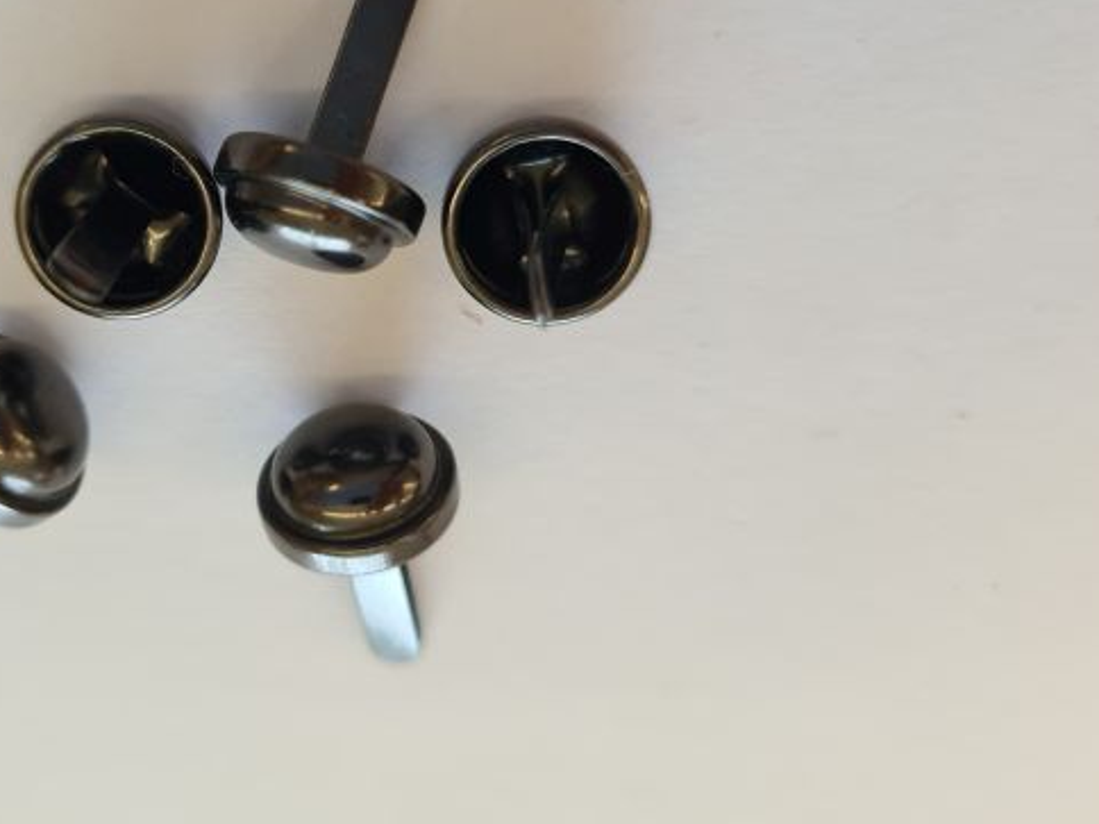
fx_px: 1365
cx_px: 329
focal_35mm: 43
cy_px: 291
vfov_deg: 33.4
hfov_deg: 43.0
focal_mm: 5.4
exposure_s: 1/100
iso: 80
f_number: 1.8
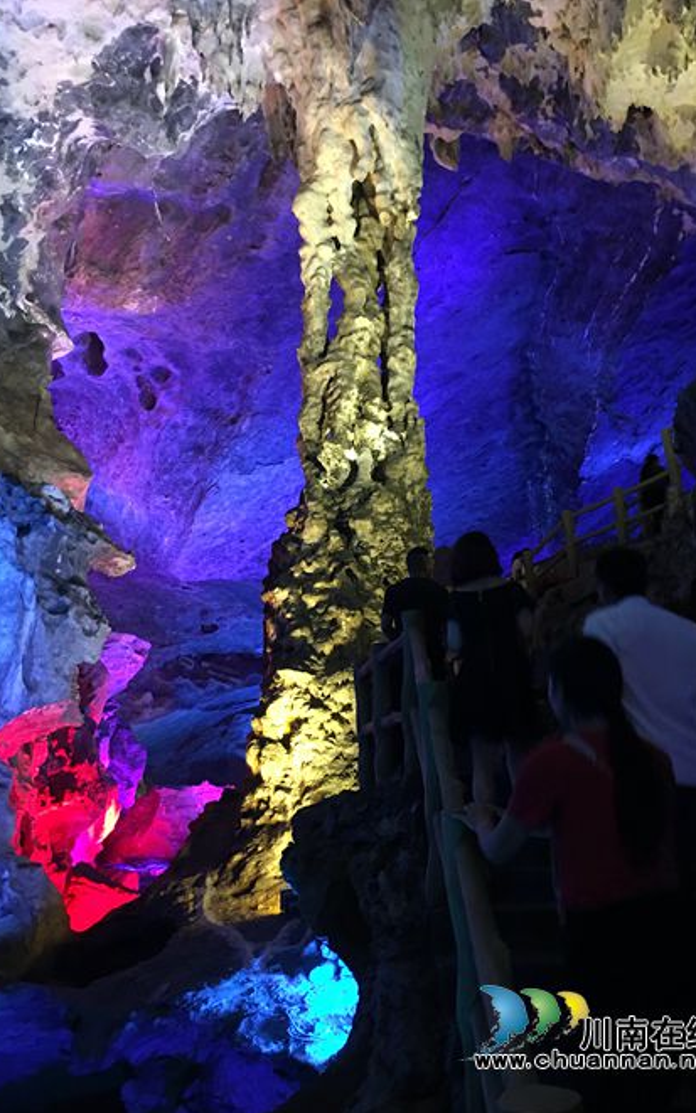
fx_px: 941
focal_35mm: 31
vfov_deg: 61.2
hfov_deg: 40.6
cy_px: 560
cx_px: 371
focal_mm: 4.15
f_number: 2.2
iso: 80
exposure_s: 1/4
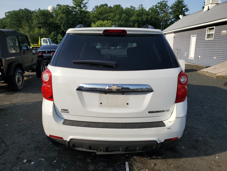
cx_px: 114
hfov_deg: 67.3
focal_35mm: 26
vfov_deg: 53.1
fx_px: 170
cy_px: 86
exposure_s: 1/3333
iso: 50
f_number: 1.5
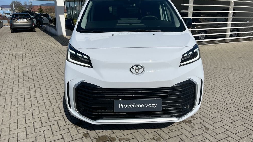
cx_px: 124
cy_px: 61
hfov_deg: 66.0
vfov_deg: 40.1
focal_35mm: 29
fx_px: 195
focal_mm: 5.1
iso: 50
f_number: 1.6
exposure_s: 1/8403
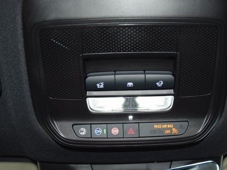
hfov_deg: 45.1
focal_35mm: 42
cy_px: 85
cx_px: 130
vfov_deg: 34.7
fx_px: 273
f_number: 3.8
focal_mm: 25
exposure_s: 1/40
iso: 560
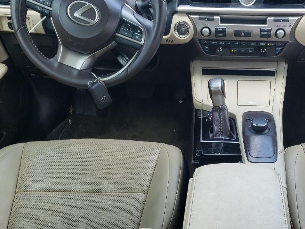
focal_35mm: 53
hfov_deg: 35.6
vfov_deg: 27.5
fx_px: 467
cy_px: 139
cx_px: 218
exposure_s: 1/125
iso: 50
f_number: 1.5
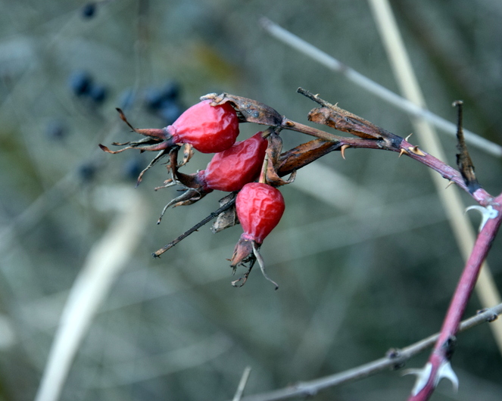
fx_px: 2020
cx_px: 236
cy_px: 200
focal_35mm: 136
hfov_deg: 14.2
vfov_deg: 11.3
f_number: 5.3
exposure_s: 1/125
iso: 900
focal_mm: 80
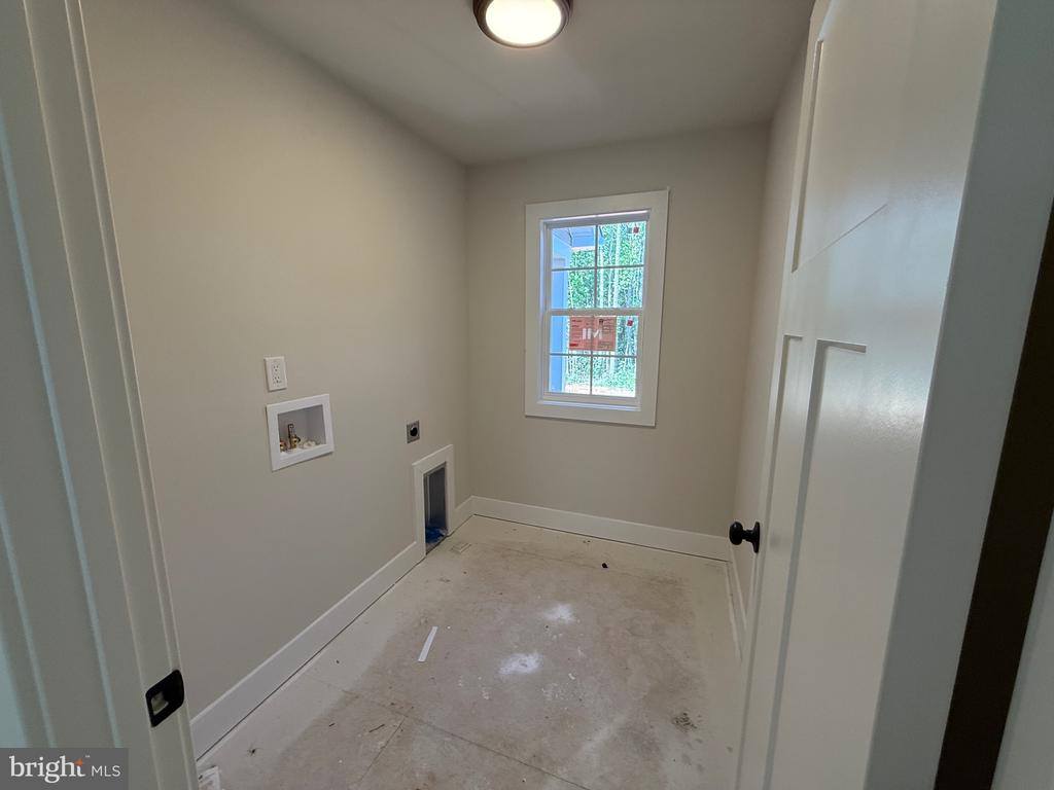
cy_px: 395
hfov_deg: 102.1
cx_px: 527
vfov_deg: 85.7
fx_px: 426
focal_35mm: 14
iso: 125
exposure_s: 1/120
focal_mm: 2.22
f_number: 2.2
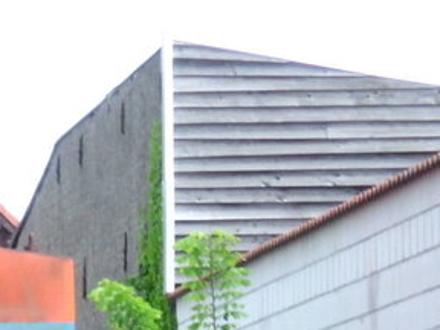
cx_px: -167
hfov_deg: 5.0
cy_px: 513
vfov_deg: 3.7
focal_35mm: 396
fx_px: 5034
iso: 100
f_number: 5.7
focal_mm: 17
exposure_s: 1/117
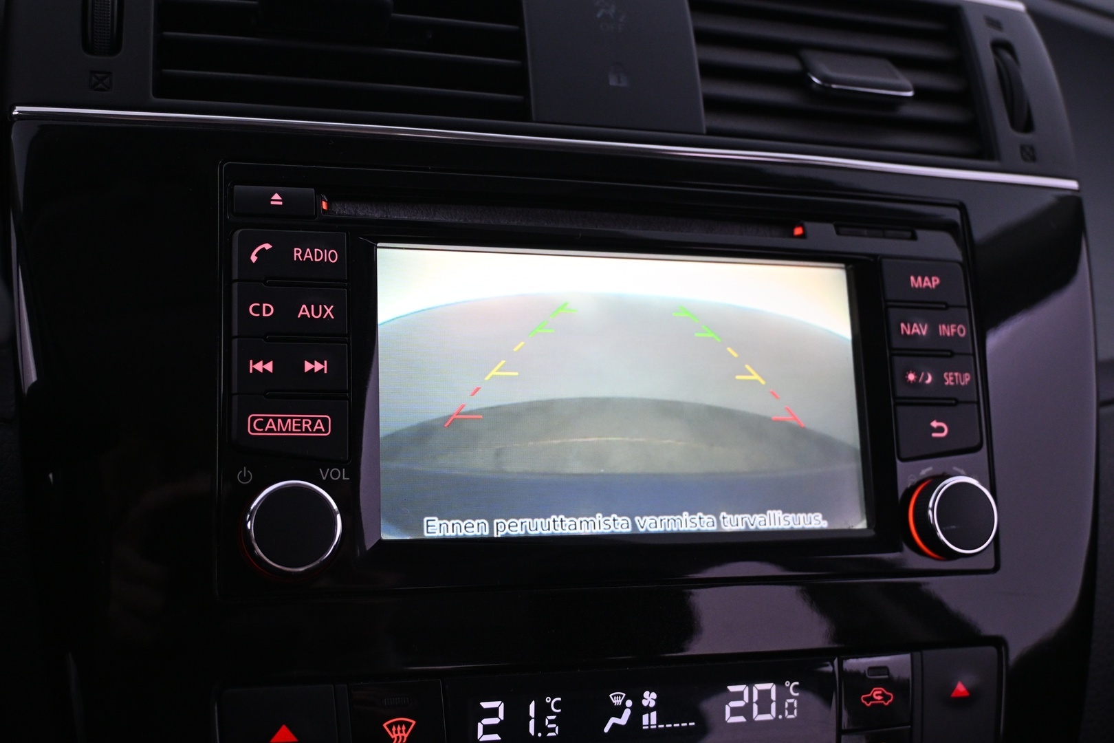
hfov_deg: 48.7
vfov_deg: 33.6
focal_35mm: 40
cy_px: 372
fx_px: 1230
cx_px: 557
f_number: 4.5
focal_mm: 26.5
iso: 1400
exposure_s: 1/40
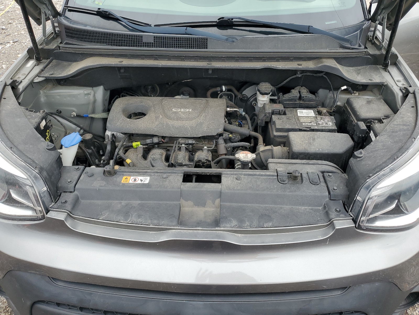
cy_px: 158
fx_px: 315
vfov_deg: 53.1
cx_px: 210
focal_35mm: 26
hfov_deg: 67.3
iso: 50
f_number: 1.5
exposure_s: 1/833
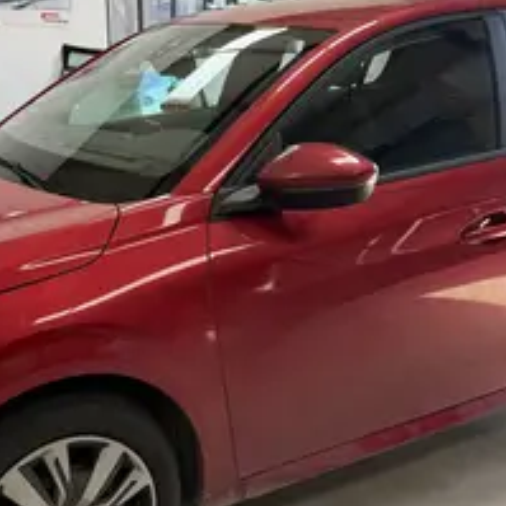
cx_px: 179
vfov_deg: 32.8
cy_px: 230
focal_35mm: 52
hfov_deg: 32.6
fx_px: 860
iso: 80
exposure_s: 1/245
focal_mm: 6.76
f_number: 1.78
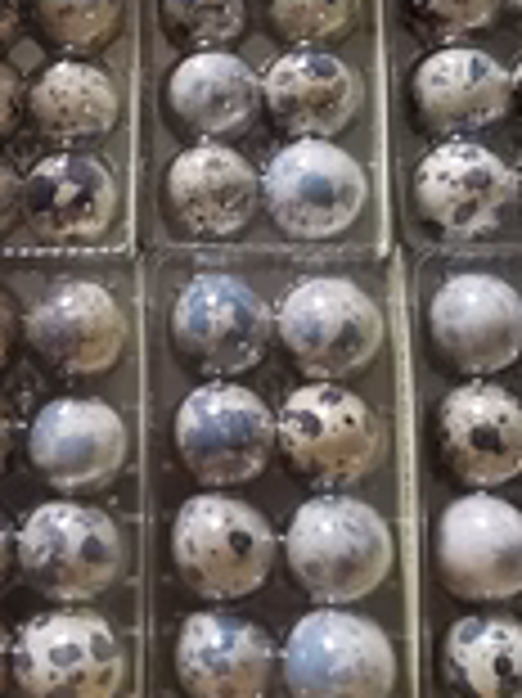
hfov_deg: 21.6
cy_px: 113
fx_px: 1349
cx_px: 99
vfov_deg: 28.2
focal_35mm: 67
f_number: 2.4
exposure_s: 1/60
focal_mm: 4.3
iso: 320
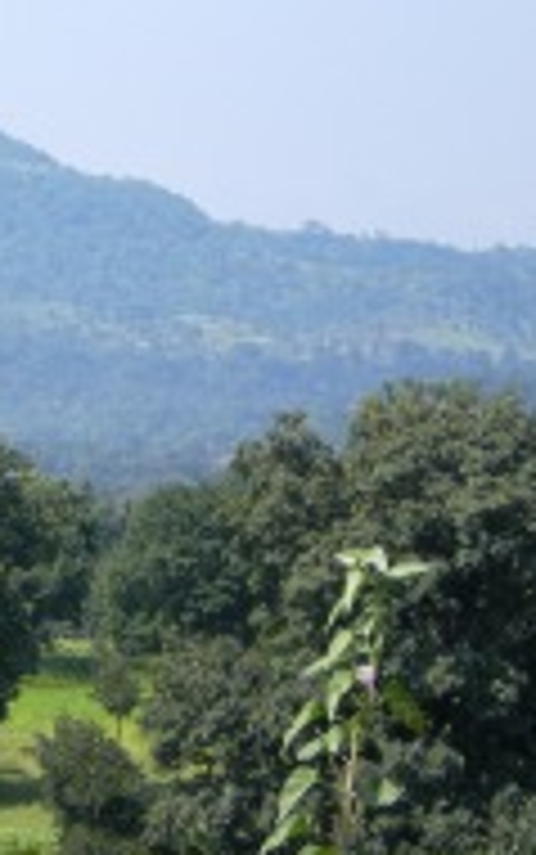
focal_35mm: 285
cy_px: 324
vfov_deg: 7.4
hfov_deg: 4.6
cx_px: -54
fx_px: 6651
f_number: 5.9
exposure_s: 1/164
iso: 64
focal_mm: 18.9
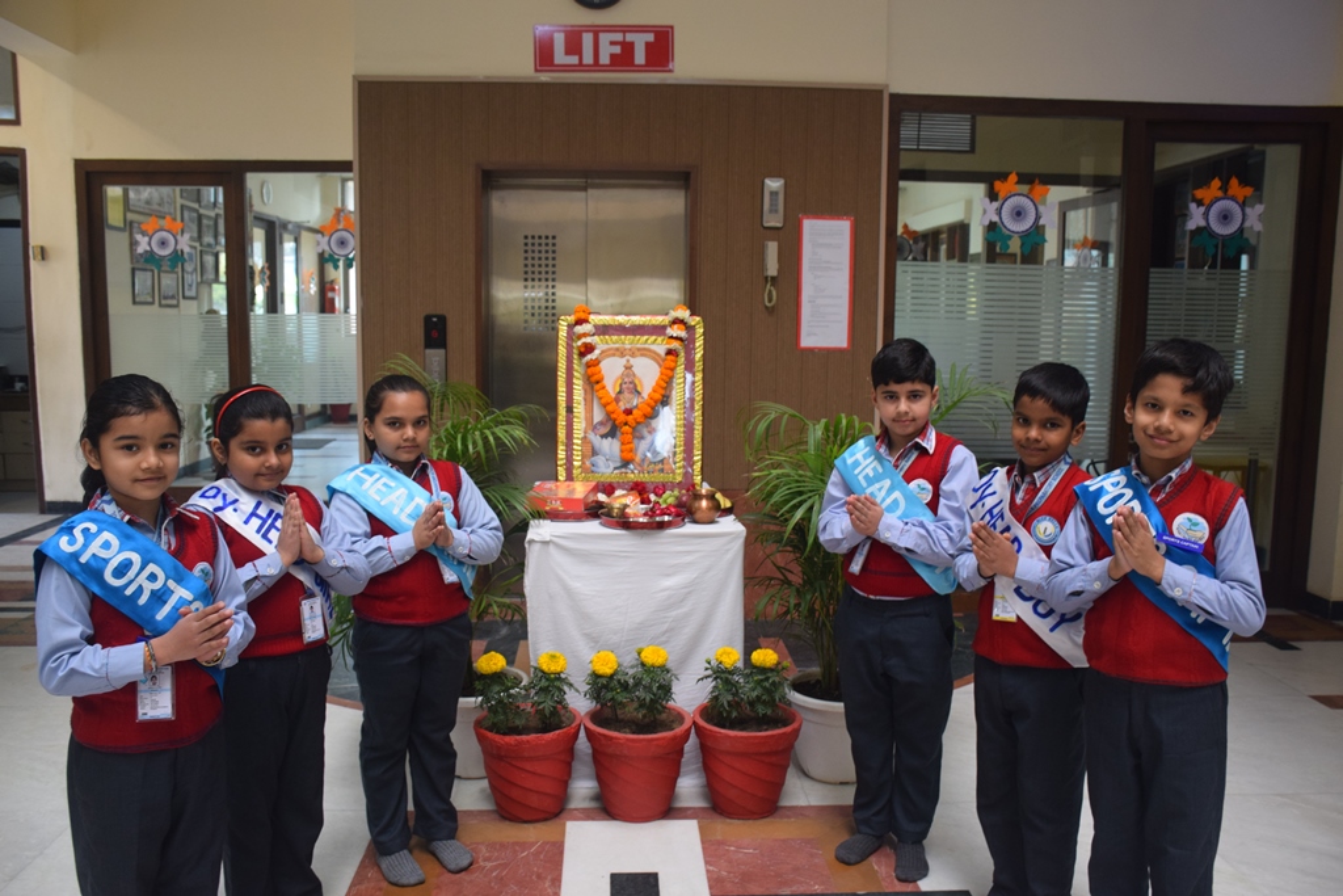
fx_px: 1119
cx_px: 672
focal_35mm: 30
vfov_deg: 43.6
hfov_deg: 61.9
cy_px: 448
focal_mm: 20
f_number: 4
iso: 720
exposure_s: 1/60
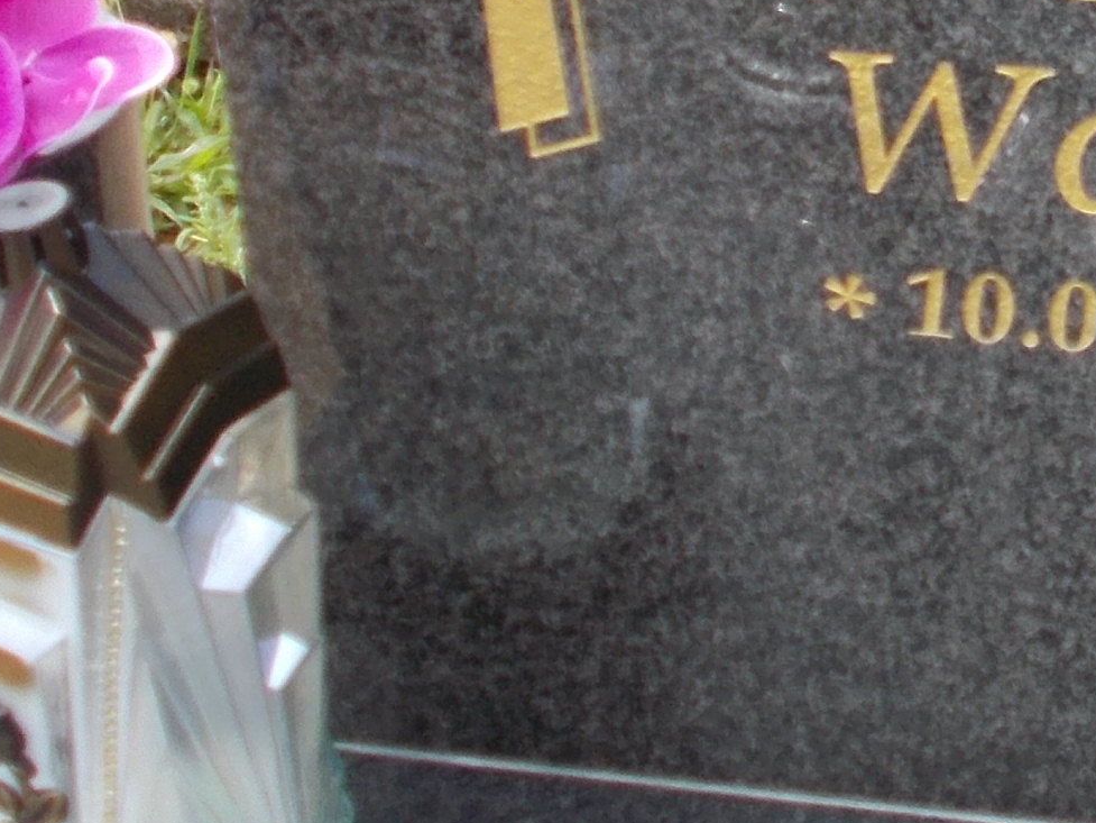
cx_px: 1472
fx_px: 4655
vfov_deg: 10.0
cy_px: -149
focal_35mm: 147
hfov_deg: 12.9
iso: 80
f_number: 4.2
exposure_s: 1/200
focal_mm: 7.9
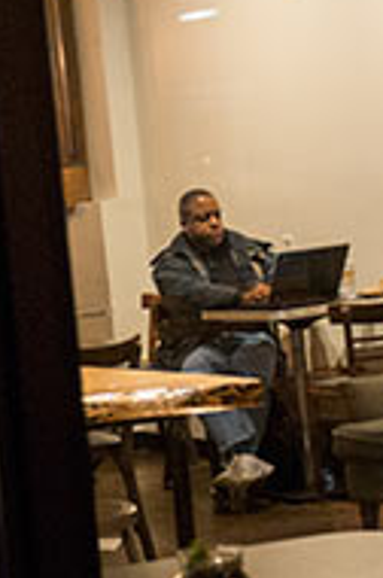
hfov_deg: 11.6
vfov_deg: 19.7
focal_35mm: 104
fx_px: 1666
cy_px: 300
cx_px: -416
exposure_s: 1/180
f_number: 2.8
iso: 1600
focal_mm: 34
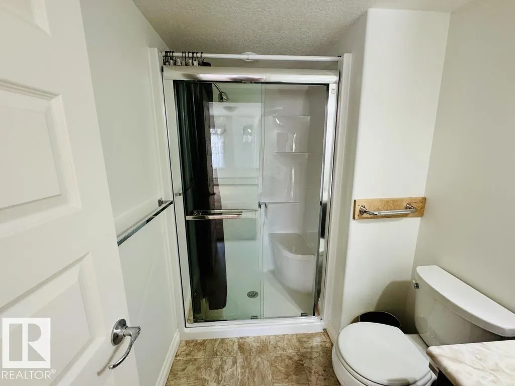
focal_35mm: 14
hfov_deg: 102.1
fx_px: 208
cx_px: 258
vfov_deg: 85.7
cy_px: 193
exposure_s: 1/60
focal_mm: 2.22
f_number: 2.2
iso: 200
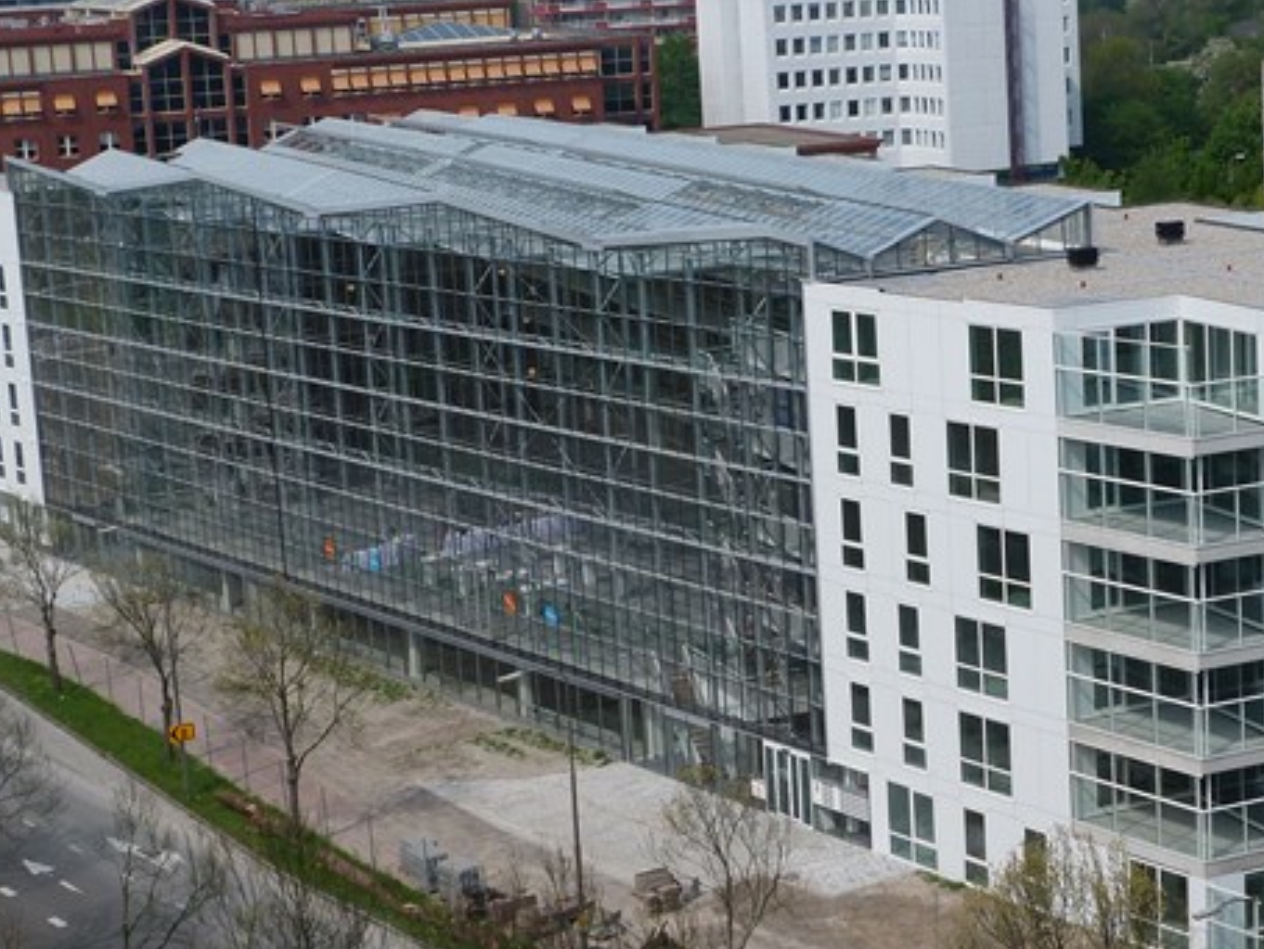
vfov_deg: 19.9
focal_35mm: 74
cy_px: 426
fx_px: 2704
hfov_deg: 26.2
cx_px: 855
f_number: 5.6
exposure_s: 1/400
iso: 80
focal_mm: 7.6
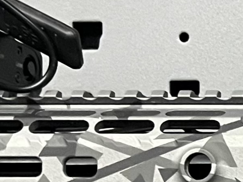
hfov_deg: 10.1
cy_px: 293
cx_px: 584
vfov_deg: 8.4
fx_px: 1200
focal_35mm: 171
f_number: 1.6
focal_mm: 5.1
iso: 500
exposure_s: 1/40
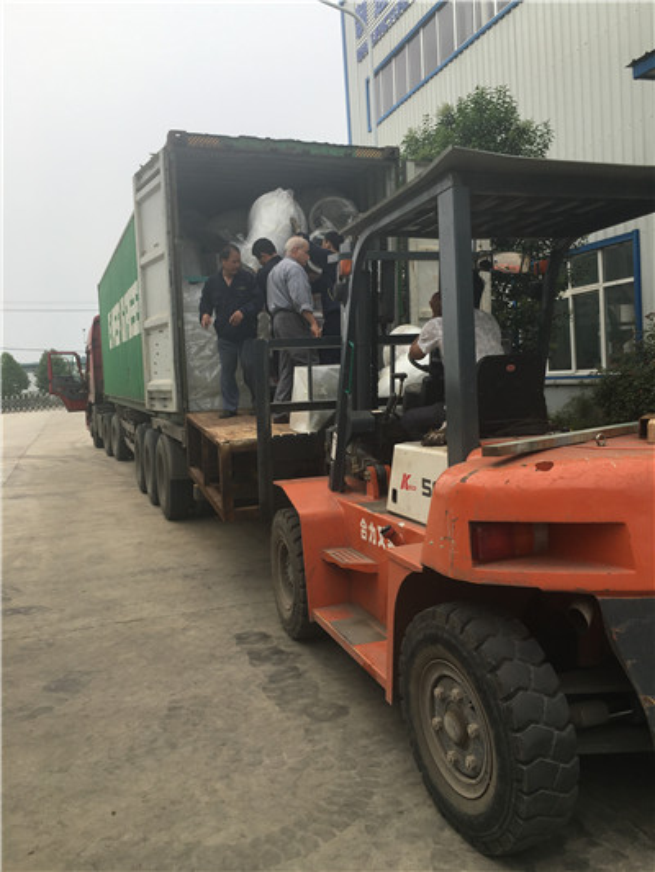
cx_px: 328
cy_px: 436
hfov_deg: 48.2
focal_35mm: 29
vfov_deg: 61.6
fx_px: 731
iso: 25
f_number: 2.2
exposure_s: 1/950
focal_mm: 4.15
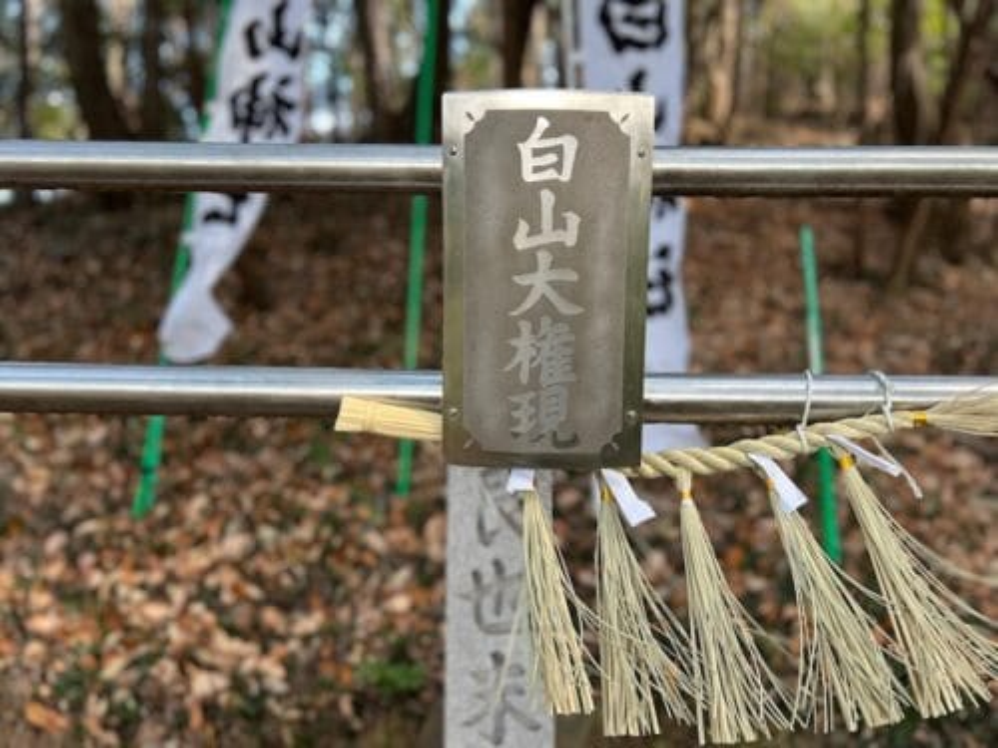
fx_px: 750
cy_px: 374
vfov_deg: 53.1
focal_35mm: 26
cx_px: 499
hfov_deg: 67.3
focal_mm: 5.7
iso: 100
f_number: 1.5
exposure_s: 1/121
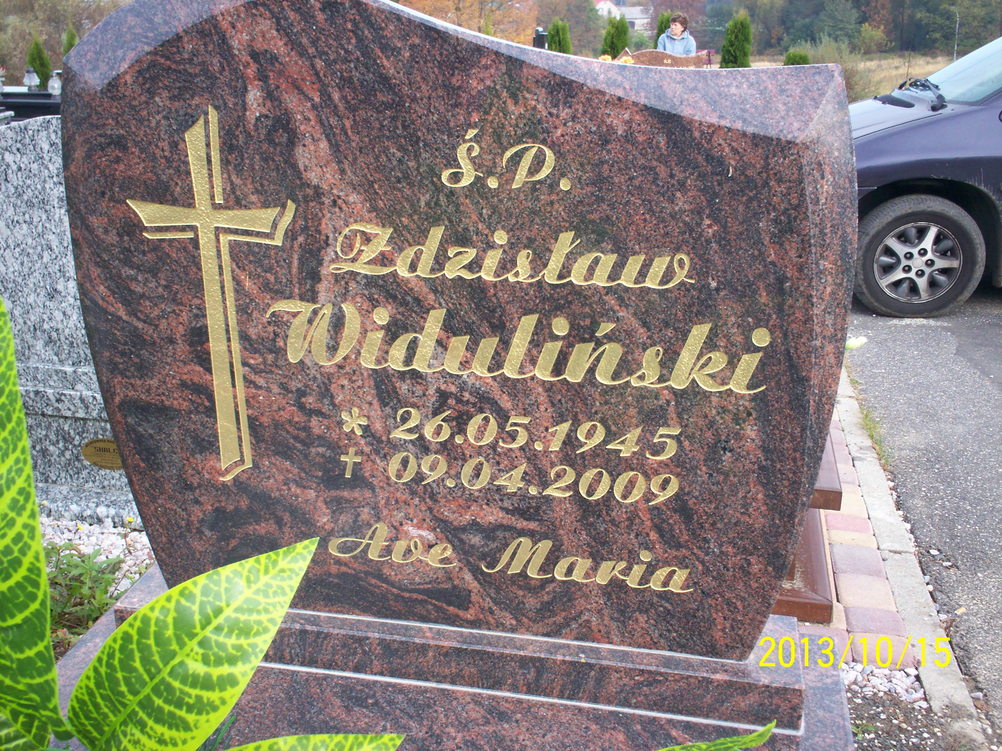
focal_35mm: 36
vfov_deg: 39.7
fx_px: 1042
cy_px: 376
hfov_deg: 51.4
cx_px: 501
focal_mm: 6
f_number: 4.5
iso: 100
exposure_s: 1/81.9
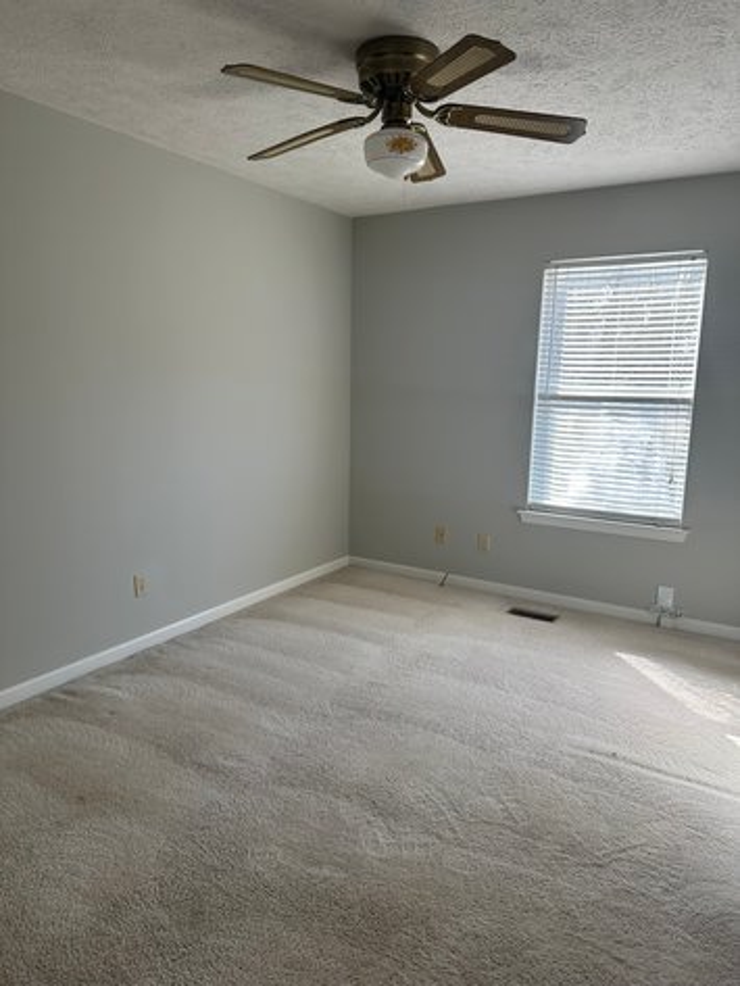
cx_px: 370
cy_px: 493
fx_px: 684
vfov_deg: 71.6
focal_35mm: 24
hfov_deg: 56.8
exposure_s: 1/259
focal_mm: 6.86
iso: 80
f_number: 1.78
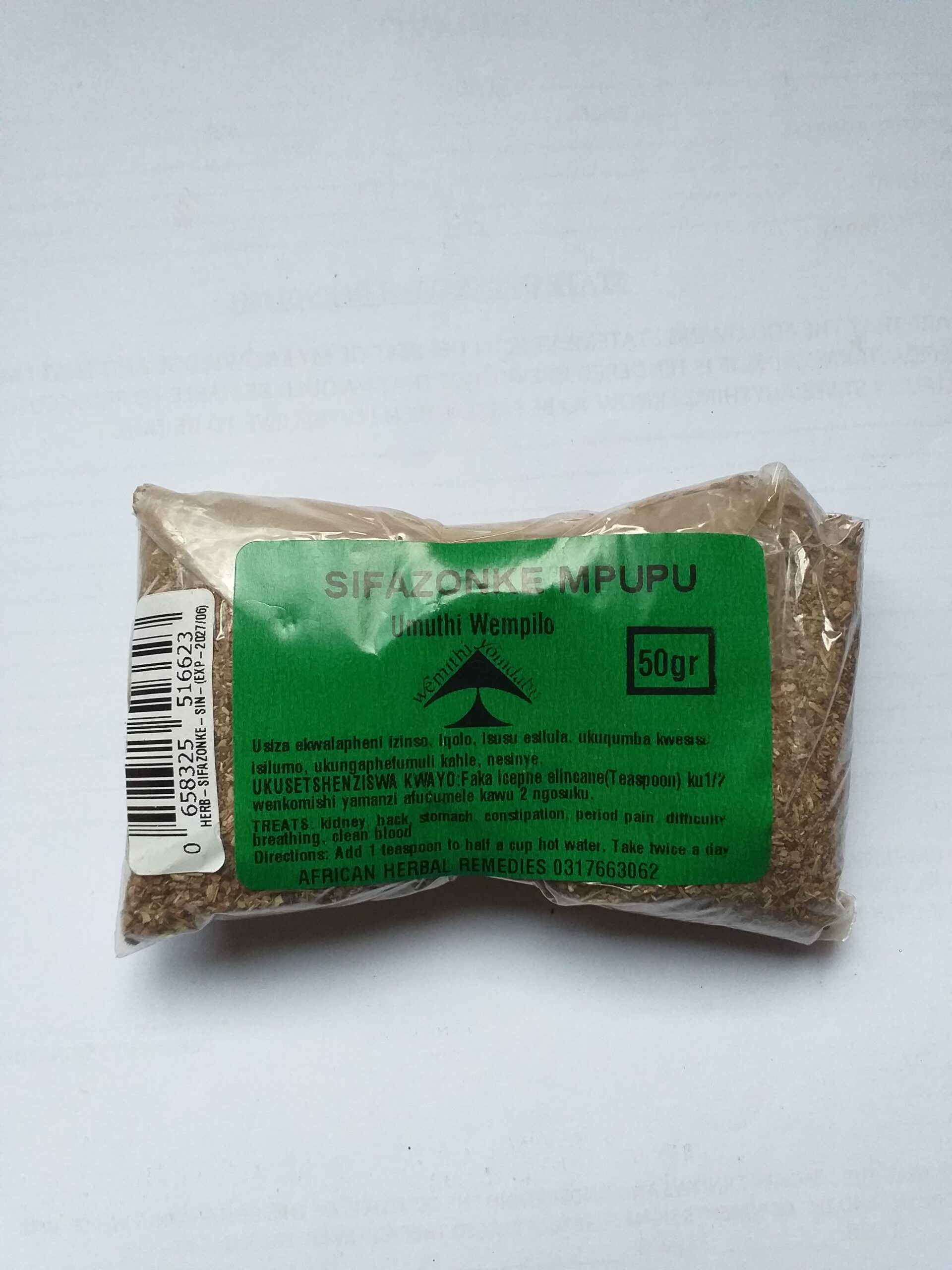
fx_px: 953
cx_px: 476
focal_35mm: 26
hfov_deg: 53.1
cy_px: 635
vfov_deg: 67.3
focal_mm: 3.6
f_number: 1.9
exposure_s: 1/50
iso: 200
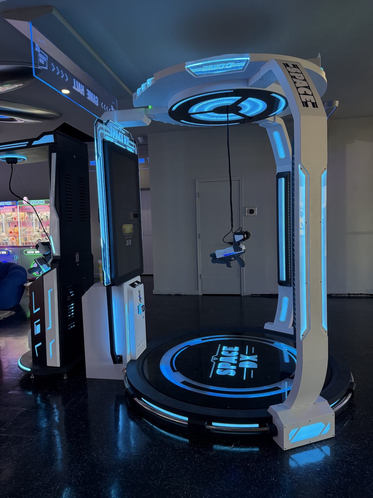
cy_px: 249
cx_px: 186
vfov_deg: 71.6
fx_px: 345
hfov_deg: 56.8
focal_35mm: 24
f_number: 1.78
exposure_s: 1/246
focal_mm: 6.76
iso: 250
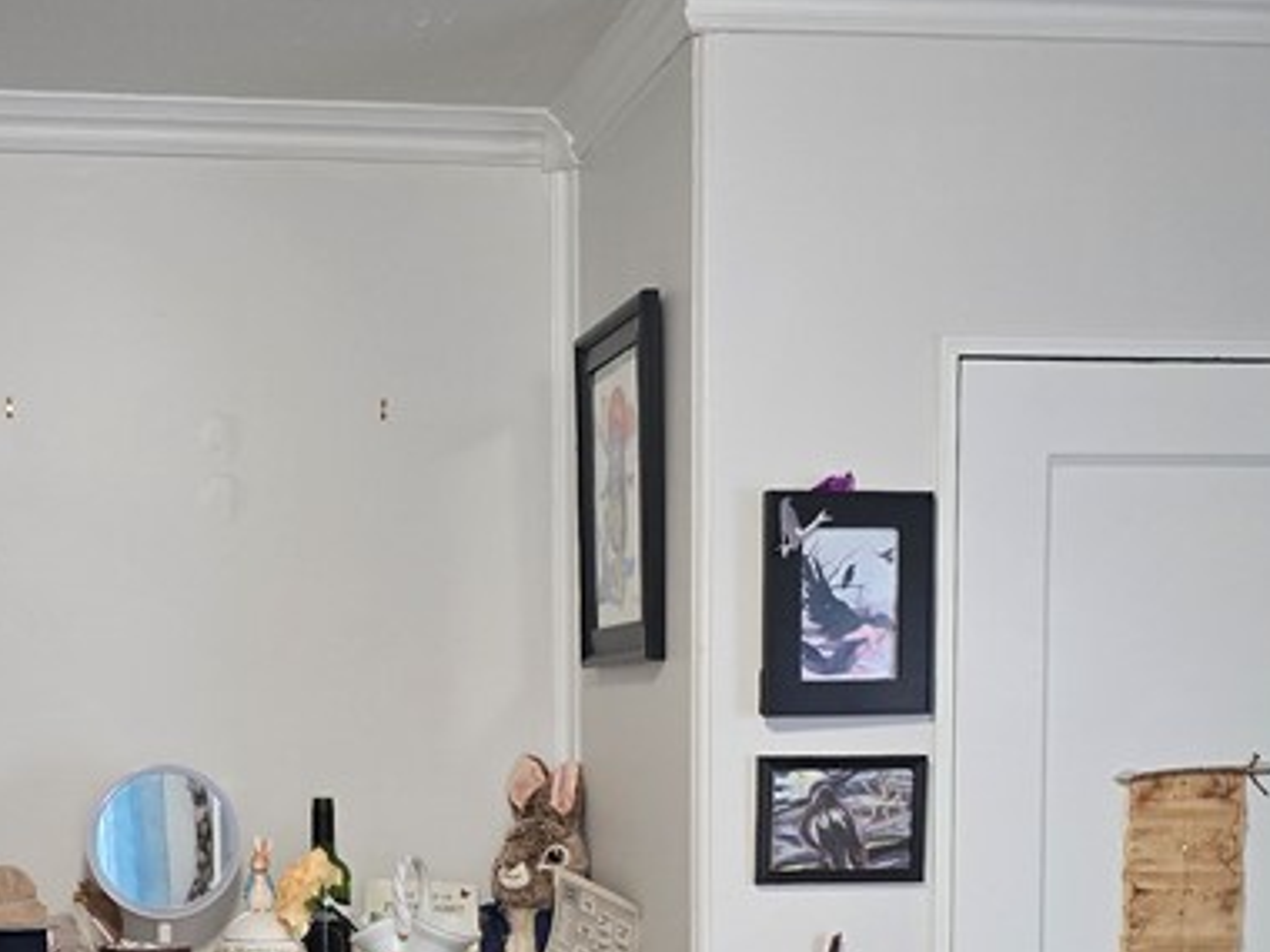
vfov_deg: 22.6
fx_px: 2275
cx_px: 408
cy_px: 985
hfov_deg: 30.9
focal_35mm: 62
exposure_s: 1/120
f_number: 1.7
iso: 1000
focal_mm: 6.3
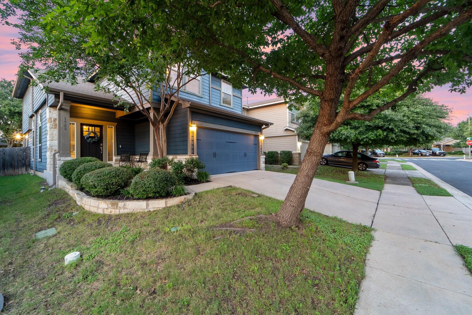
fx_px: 184
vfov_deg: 81.3
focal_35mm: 14
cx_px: 236
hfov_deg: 104.2
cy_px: 158
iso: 2500
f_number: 14
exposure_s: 1/6
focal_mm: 14
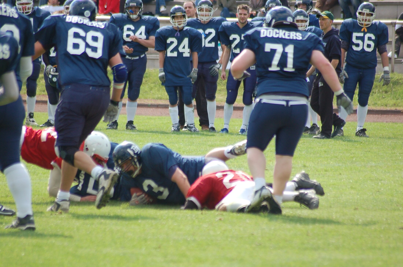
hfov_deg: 5.1
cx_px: 202
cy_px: 134
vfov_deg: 3.4
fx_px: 4525
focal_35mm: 405
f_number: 5.6
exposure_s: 1/800
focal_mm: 270
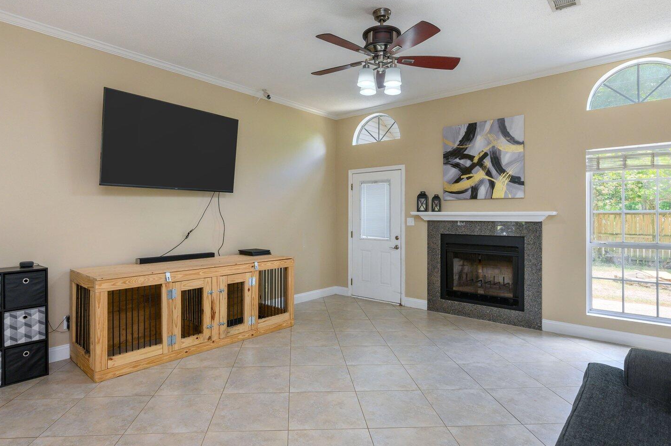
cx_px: 312
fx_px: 372
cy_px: 203
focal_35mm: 20
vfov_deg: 61.7
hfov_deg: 83.9
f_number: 9
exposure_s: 1/20
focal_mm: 14
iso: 320
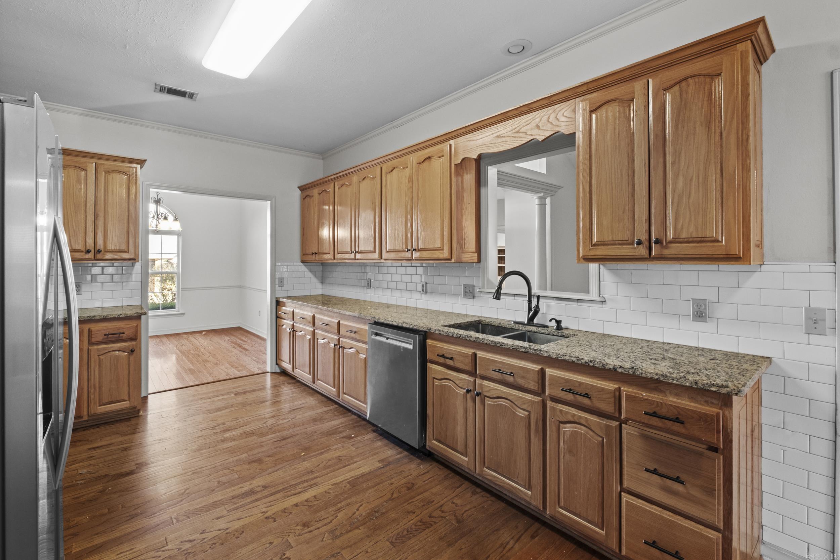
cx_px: 420
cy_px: 280
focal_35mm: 15
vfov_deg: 77.3
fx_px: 350
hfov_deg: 100.4
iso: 400
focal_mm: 10
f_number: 9
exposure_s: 1.3
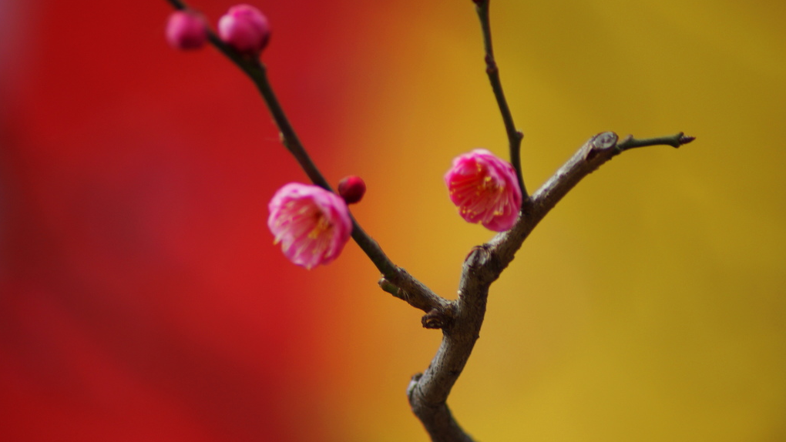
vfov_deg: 3.3
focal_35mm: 363
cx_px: 392
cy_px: 204
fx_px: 7566
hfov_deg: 5.9
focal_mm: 230
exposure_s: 1/400
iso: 125
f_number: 5
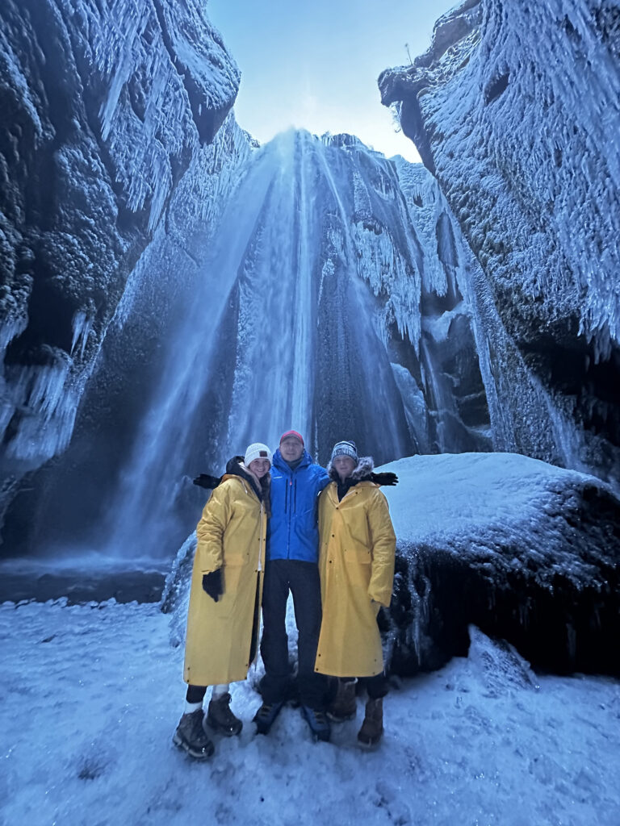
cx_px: 310
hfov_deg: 85.7
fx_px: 334
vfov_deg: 102.1
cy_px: 413
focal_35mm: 14
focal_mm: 2.2
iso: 1600
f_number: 2.2
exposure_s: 1/39
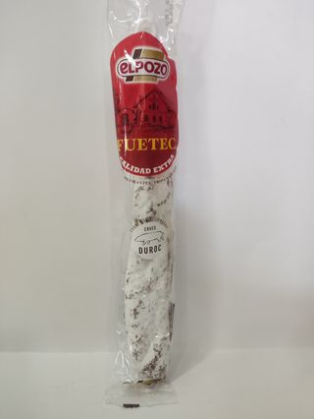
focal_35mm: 26
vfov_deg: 67.3
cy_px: 210
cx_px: 157
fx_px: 314
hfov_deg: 53.1
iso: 255
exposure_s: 1/50
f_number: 1.79
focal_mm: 4.74
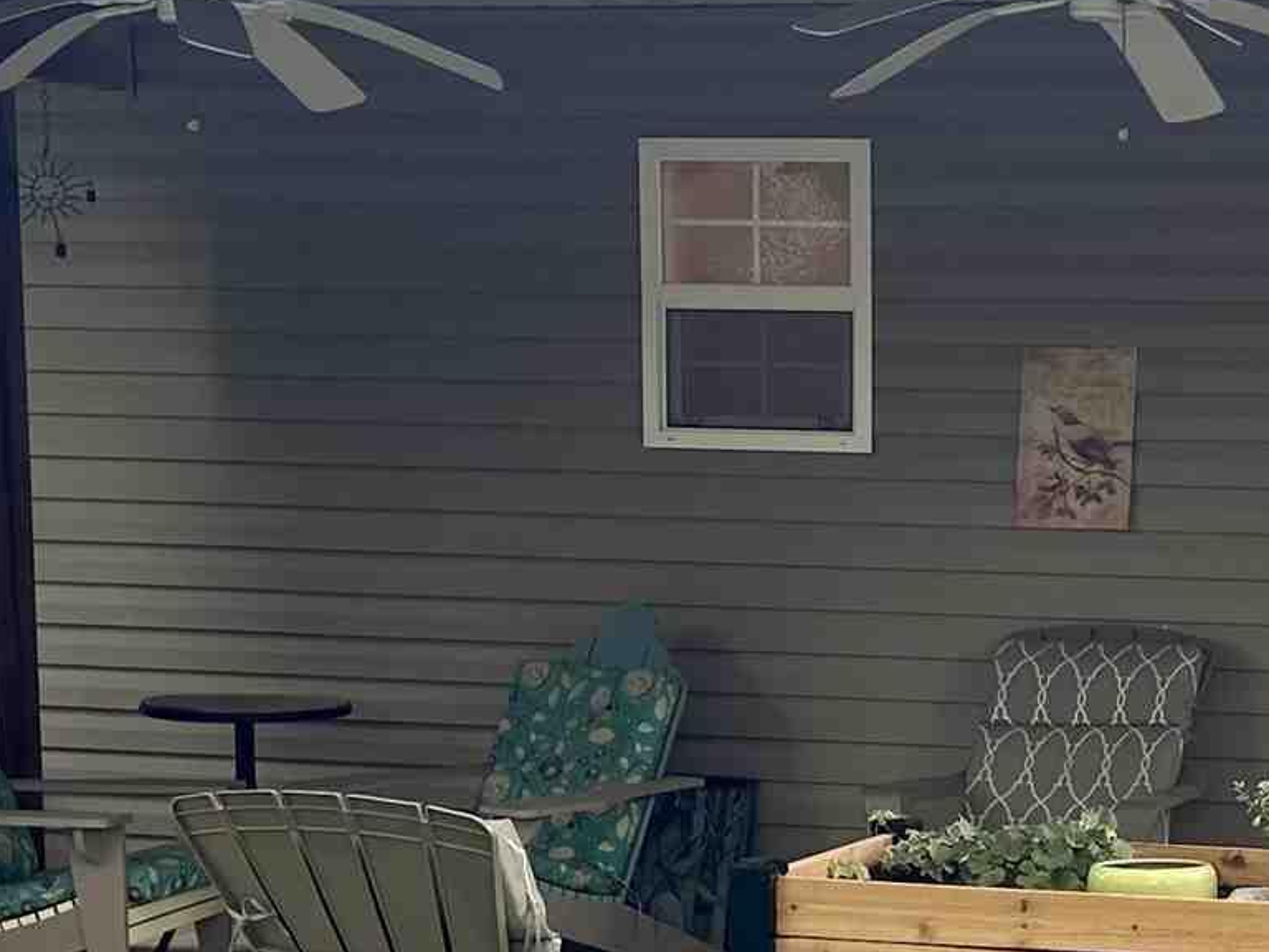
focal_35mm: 96
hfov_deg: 19.8
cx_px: 1262
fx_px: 3519
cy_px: 850
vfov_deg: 15.2
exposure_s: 1/281
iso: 80
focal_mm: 6.86
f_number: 1.78
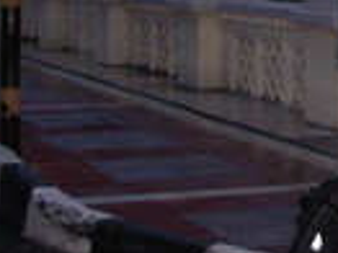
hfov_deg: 14.3
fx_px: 1239
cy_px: -23
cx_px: 537
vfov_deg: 11.5
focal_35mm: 127
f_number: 2.8
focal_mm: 5.7
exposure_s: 1/60
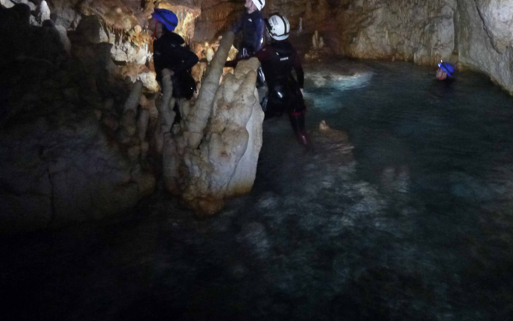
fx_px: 517
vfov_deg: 34.0
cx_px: 325
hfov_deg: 52.1
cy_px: 96
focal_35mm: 37
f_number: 3.9
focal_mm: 4.5
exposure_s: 1/4
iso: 800
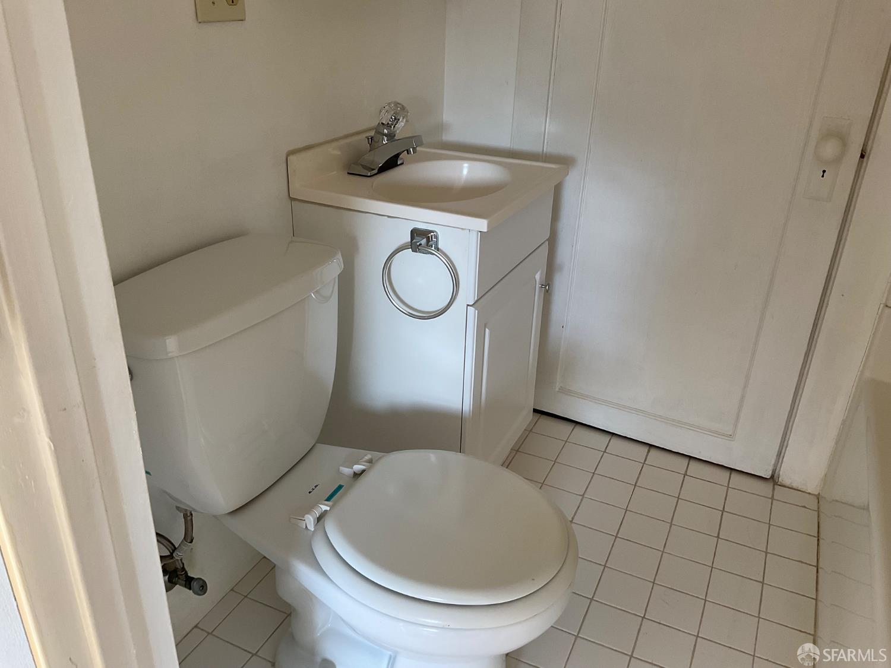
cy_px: 334
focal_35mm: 29
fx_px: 746
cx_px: 446
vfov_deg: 48.2
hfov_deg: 61.7
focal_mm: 3
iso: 40
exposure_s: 1/60
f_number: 1.8
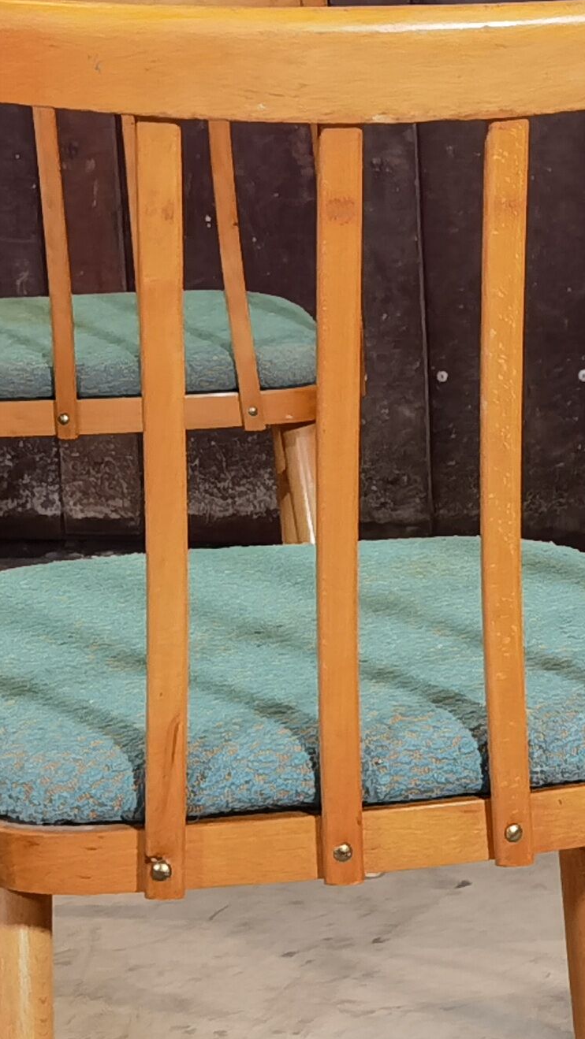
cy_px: 819
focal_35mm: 115
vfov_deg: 18.5
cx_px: 1146
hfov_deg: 9.8
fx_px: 3171
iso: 100
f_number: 1.9
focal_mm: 6.71
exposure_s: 1/50
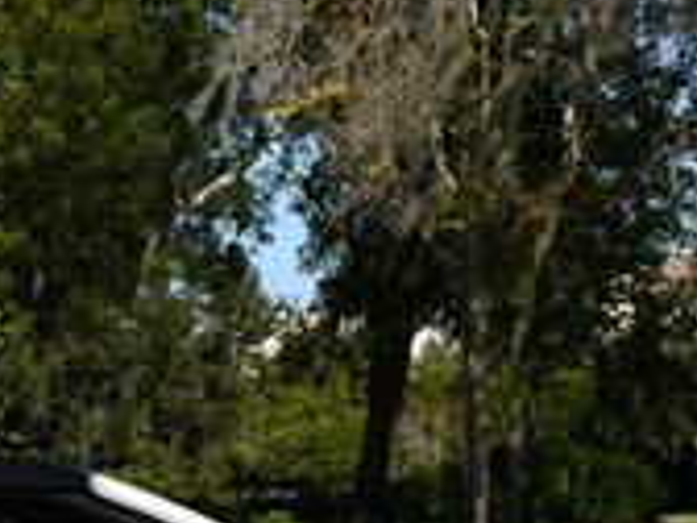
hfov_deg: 11.9
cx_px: -228
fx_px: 3242
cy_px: 589
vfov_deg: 9.1
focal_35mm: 161
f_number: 10
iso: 100
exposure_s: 1/400
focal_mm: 22
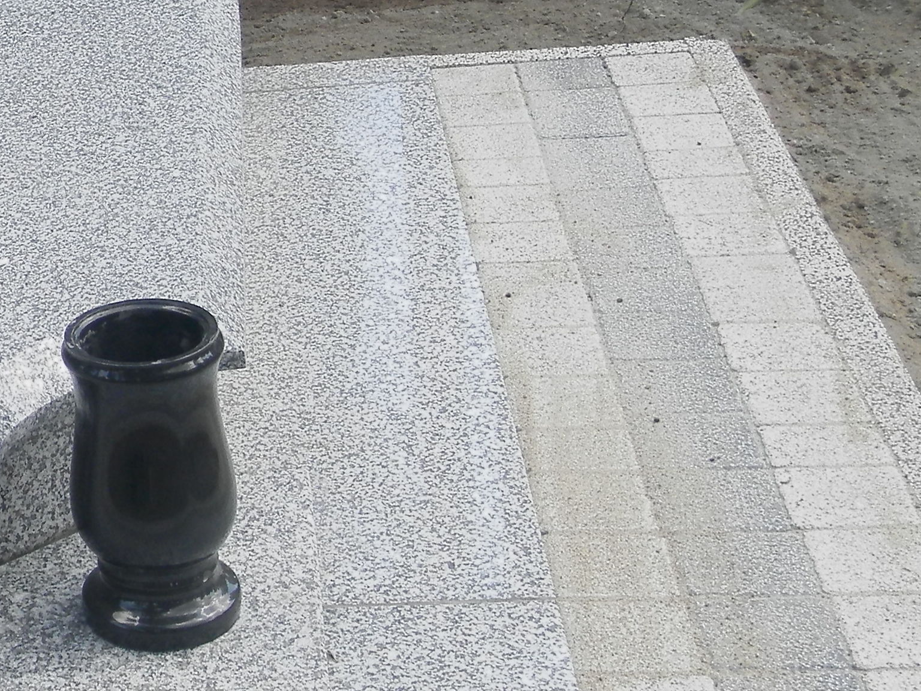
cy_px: 254
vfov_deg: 15.9
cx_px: -225
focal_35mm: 93
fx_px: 2474
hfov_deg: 19.7
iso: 80
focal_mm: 5.5
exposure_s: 1/200
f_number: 3.2
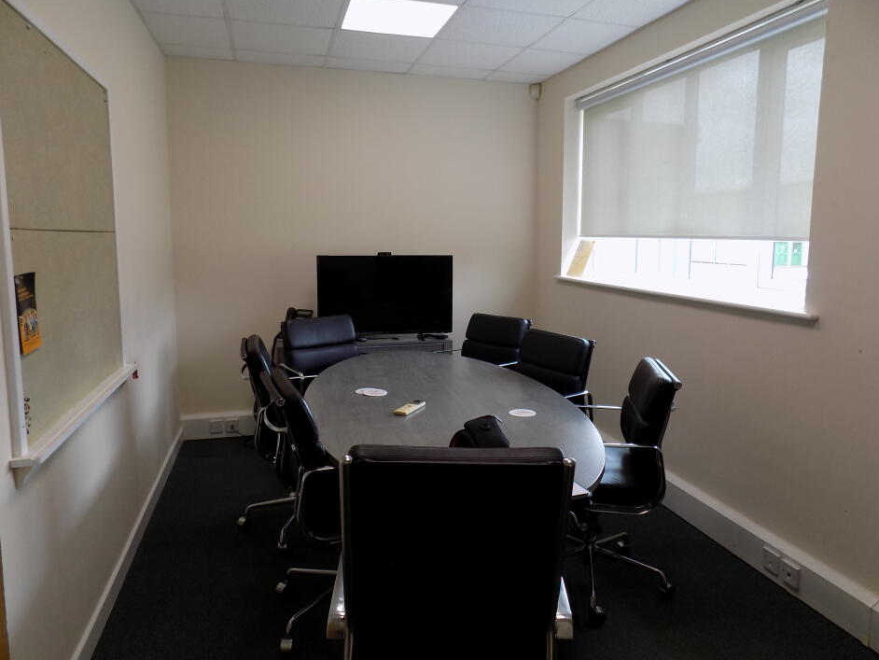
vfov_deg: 54.9
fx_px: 635
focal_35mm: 25
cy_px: 324
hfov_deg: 69.3
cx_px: 463
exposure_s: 1/50
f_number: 3.1
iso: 80
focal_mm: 4
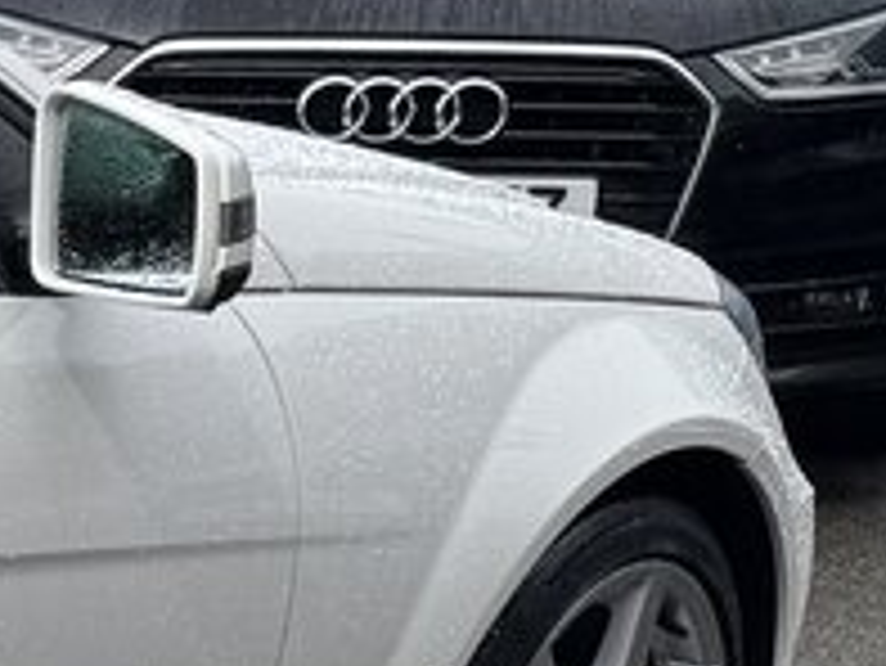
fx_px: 3995
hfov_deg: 9.6
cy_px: 945
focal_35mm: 156
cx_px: -1812
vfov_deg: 9.3
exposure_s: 1/4310
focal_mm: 6.76
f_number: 1.78
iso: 80
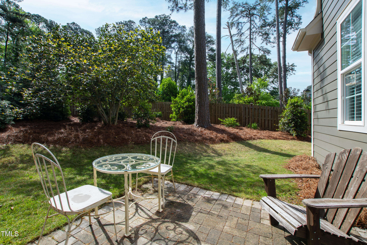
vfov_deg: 77.3
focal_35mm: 15
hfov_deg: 100.4
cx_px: 184
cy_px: 122
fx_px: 153
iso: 100
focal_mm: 10
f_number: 8
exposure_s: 1/60
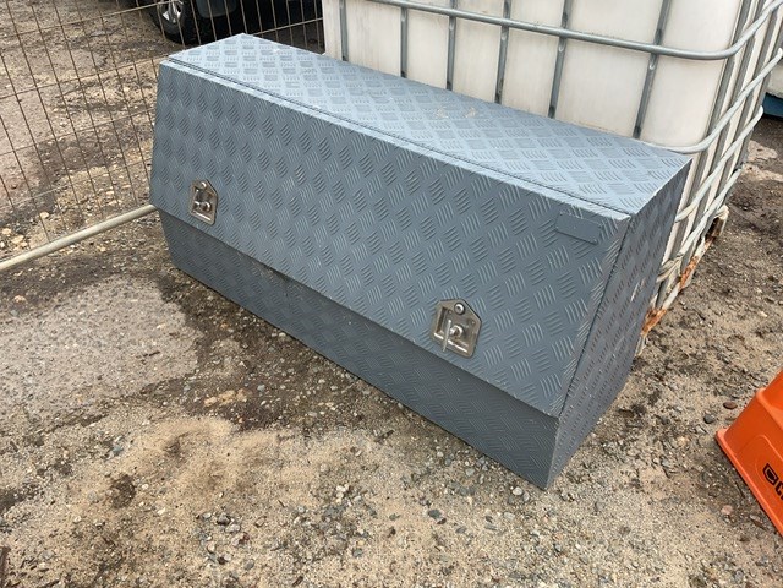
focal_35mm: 29
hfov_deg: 61.7
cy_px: 294
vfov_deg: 48.2
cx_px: 392
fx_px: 656
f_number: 1.8
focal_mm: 3
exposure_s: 1/962
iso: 16
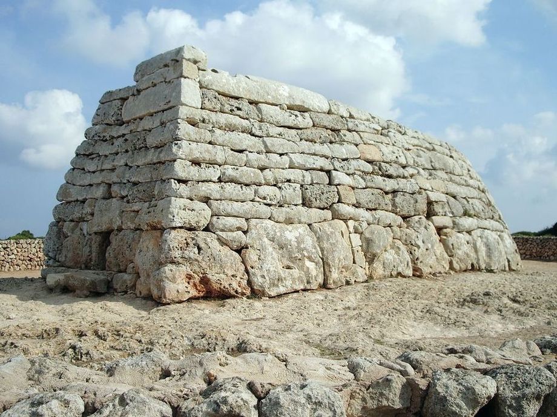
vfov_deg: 35.1
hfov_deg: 45.8
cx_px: 278
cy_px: 208
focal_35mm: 41
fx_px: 659
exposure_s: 1/500
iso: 50
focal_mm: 6.8
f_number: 4.6
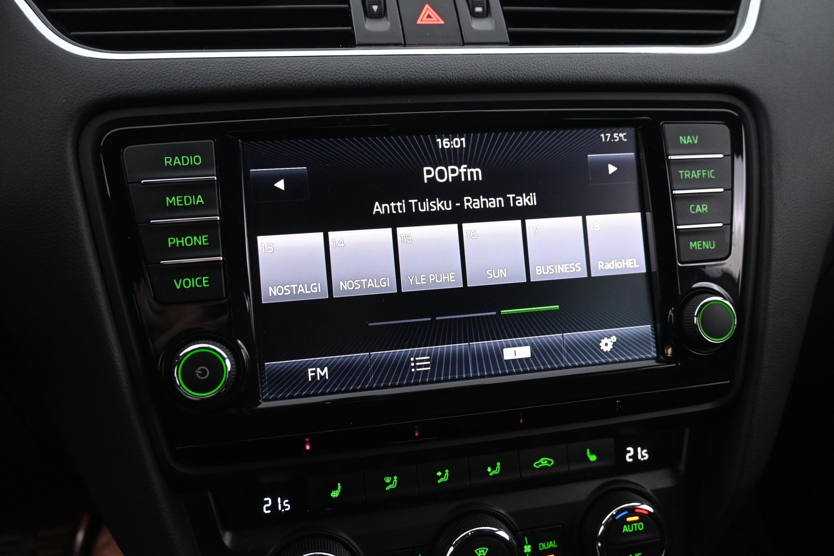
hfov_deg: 60.7
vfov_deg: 42.6
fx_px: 712
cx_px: 417
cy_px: 278
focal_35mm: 31
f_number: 3.8
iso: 2800
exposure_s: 1/30
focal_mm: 20.5
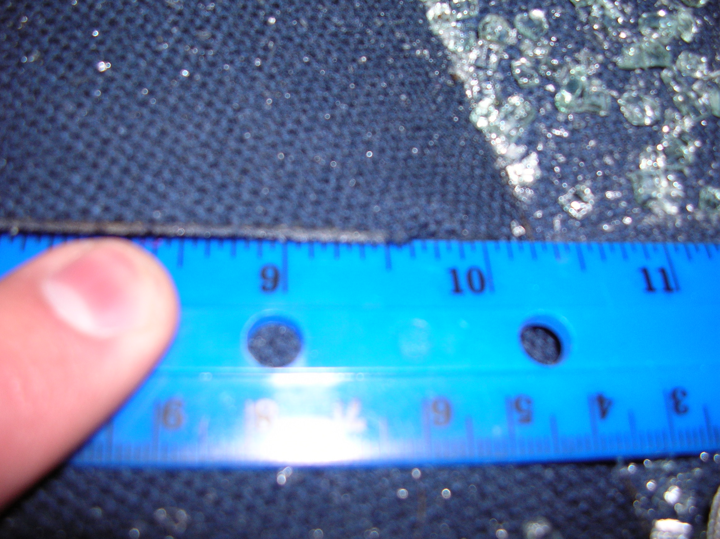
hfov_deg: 52.7
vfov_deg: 40.6
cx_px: 360
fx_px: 727
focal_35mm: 35
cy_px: 270
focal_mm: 5.8
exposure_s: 1/60.1
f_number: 2.8
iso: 50
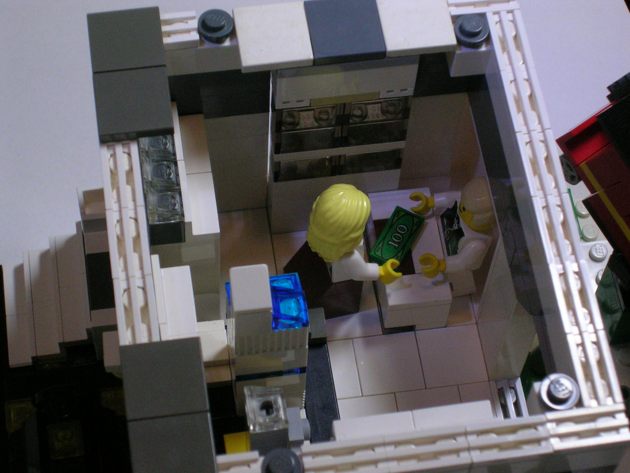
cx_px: 315
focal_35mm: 142
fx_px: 2584
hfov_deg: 13.9
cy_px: 236
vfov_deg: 10.4
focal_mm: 14.2
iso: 200
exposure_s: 1/64
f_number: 4.5
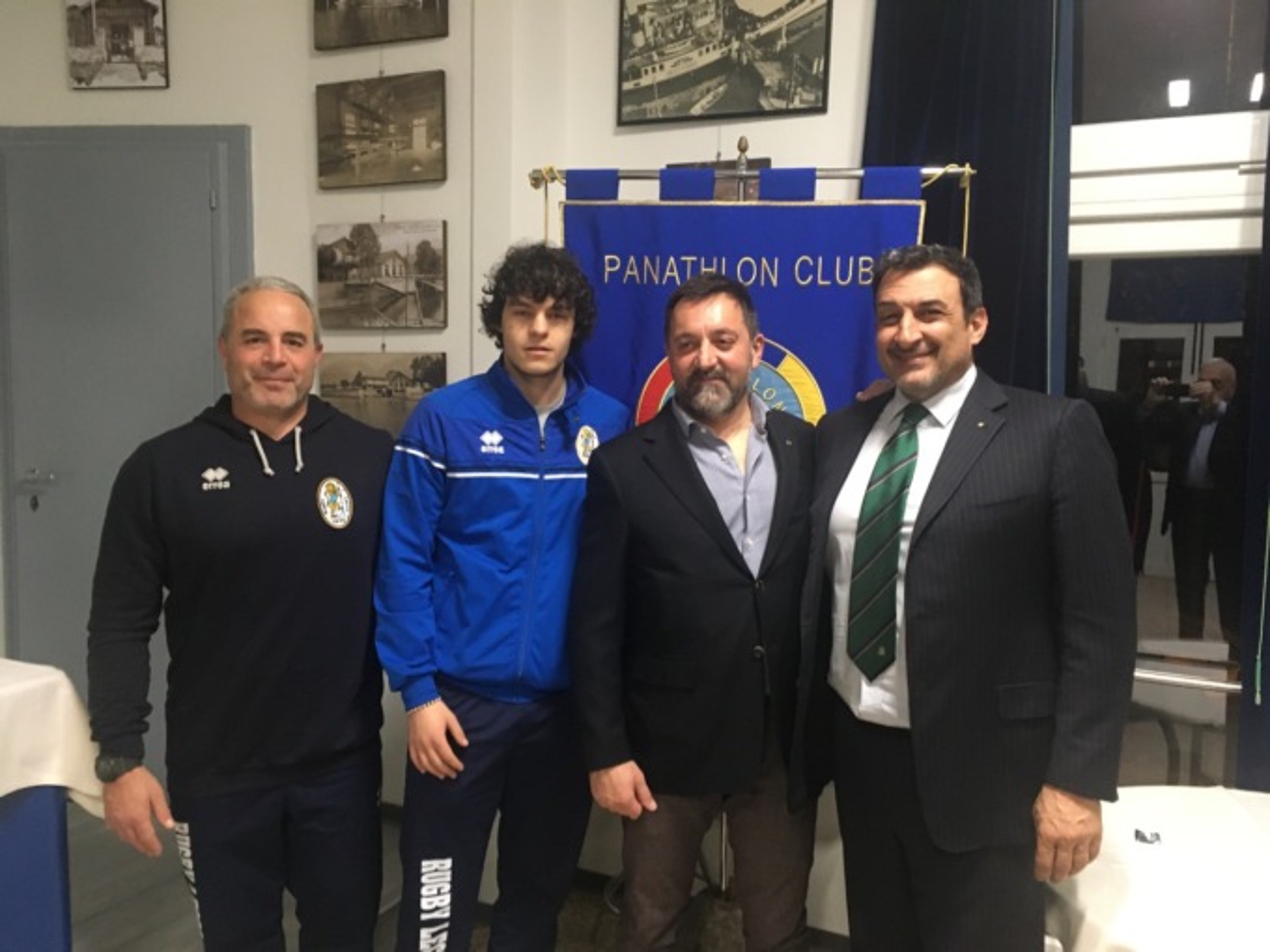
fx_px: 1064
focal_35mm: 29
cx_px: 635
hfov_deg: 61.7
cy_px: 476
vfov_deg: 48.2
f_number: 2.2
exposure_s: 1/17
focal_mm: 4.15
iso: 200
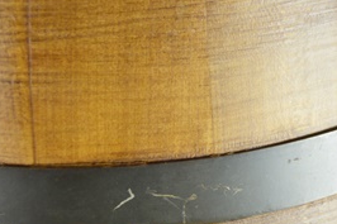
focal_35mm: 98
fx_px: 918
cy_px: 48
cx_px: 346
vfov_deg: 13.9
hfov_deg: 20.1
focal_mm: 29
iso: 450
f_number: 4.5
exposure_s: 1/60
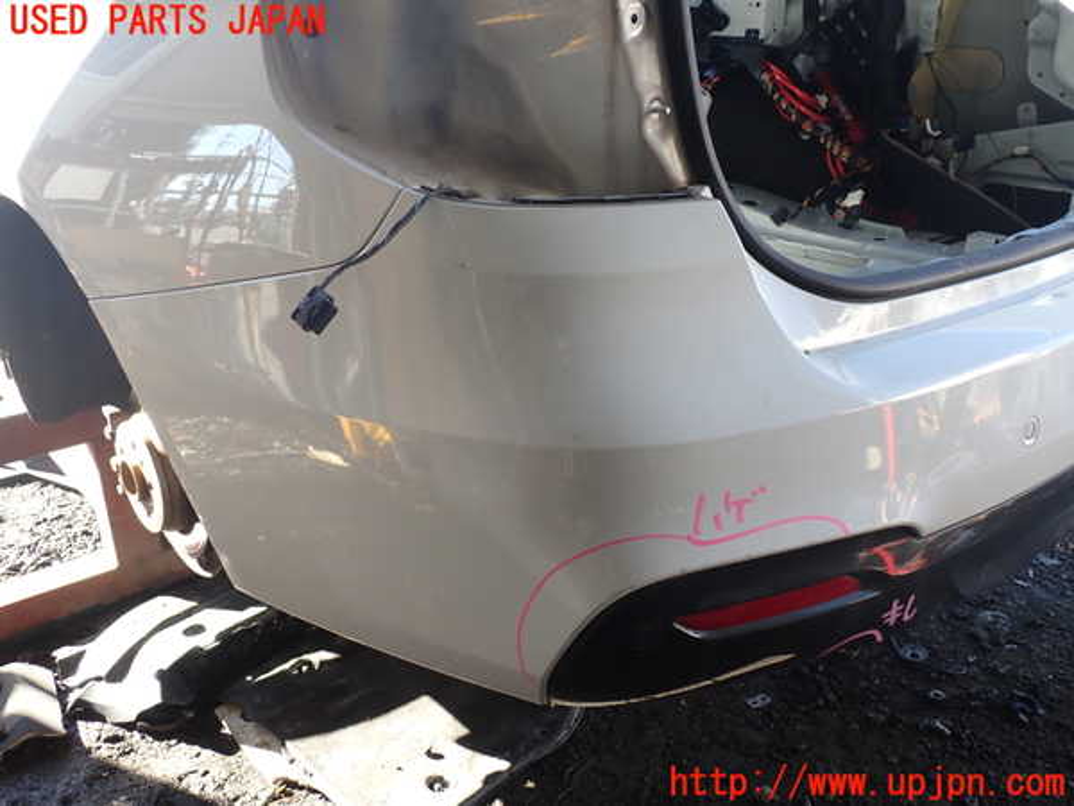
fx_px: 931
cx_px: 537
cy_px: 403
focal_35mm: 30
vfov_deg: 46.8
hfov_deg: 60.0
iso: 100
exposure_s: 1/80
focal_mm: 5.4
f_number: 3.2
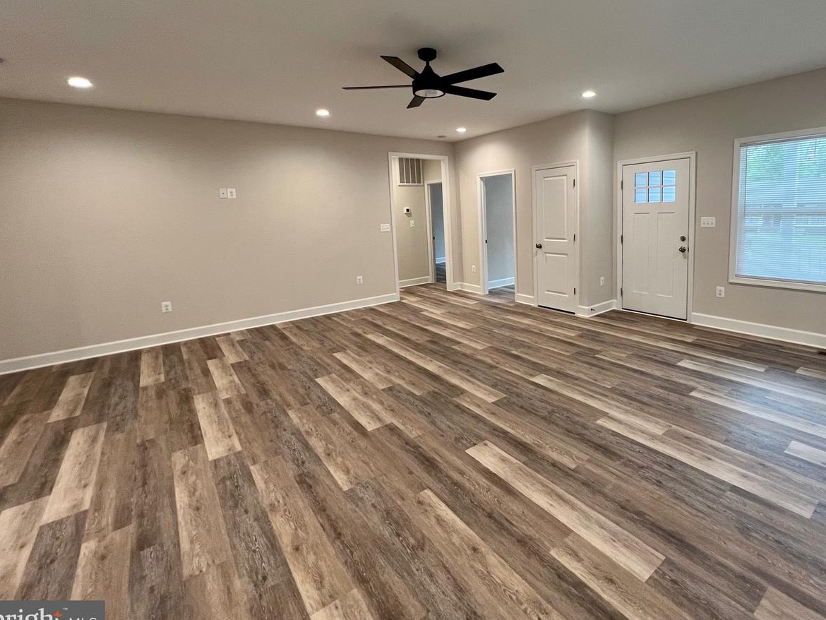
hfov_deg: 93.4
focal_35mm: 16
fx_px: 382
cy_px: 260
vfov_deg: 77.5
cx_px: 489
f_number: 1.8
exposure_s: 1/60
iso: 160
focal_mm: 1.57
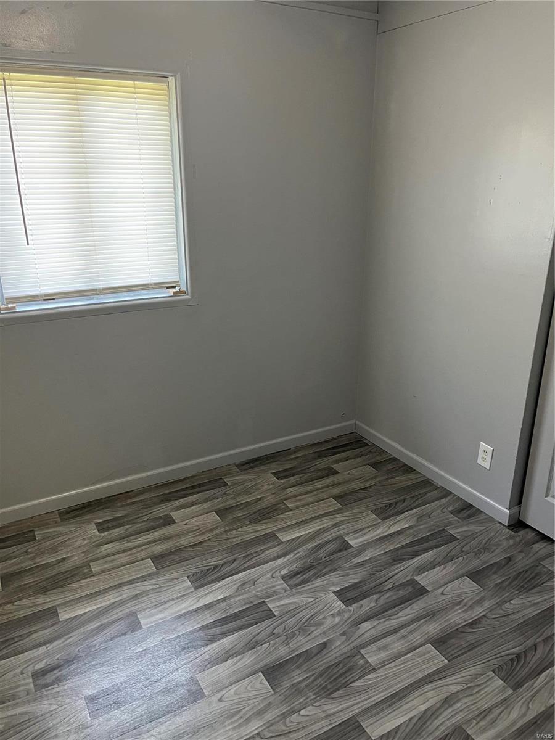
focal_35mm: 26
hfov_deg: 53.1
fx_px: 556
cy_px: 370
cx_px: 278
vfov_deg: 67.3
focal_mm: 5.1
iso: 200
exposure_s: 1/60
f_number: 1.6
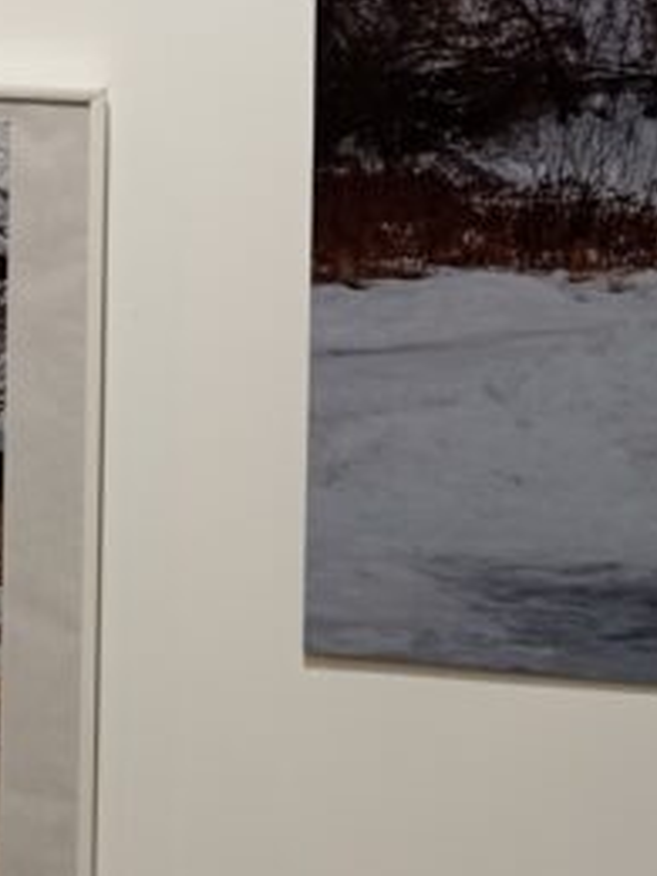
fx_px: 2100
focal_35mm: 83
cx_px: -91
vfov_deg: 22.1
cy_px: -128
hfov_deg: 17.1
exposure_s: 1/100
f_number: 1.9
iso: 264
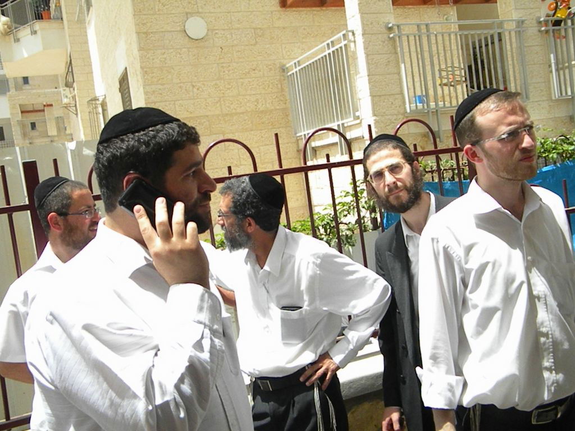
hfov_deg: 51.4
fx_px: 598
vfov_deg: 39.7
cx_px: 288
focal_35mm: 36
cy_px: 216
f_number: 7.4
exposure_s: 1/1000
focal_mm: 6.4
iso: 720
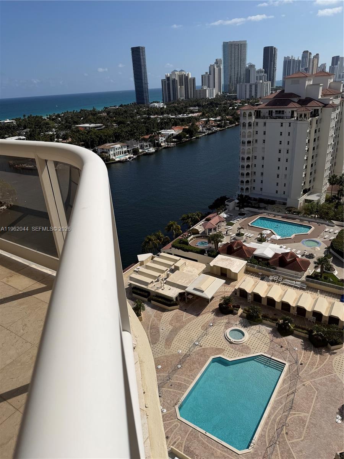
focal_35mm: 24
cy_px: 230
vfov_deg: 71.6
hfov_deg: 56.8
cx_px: 172
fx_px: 318
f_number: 1.78
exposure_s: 1/17544
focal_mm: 6.76
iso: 80
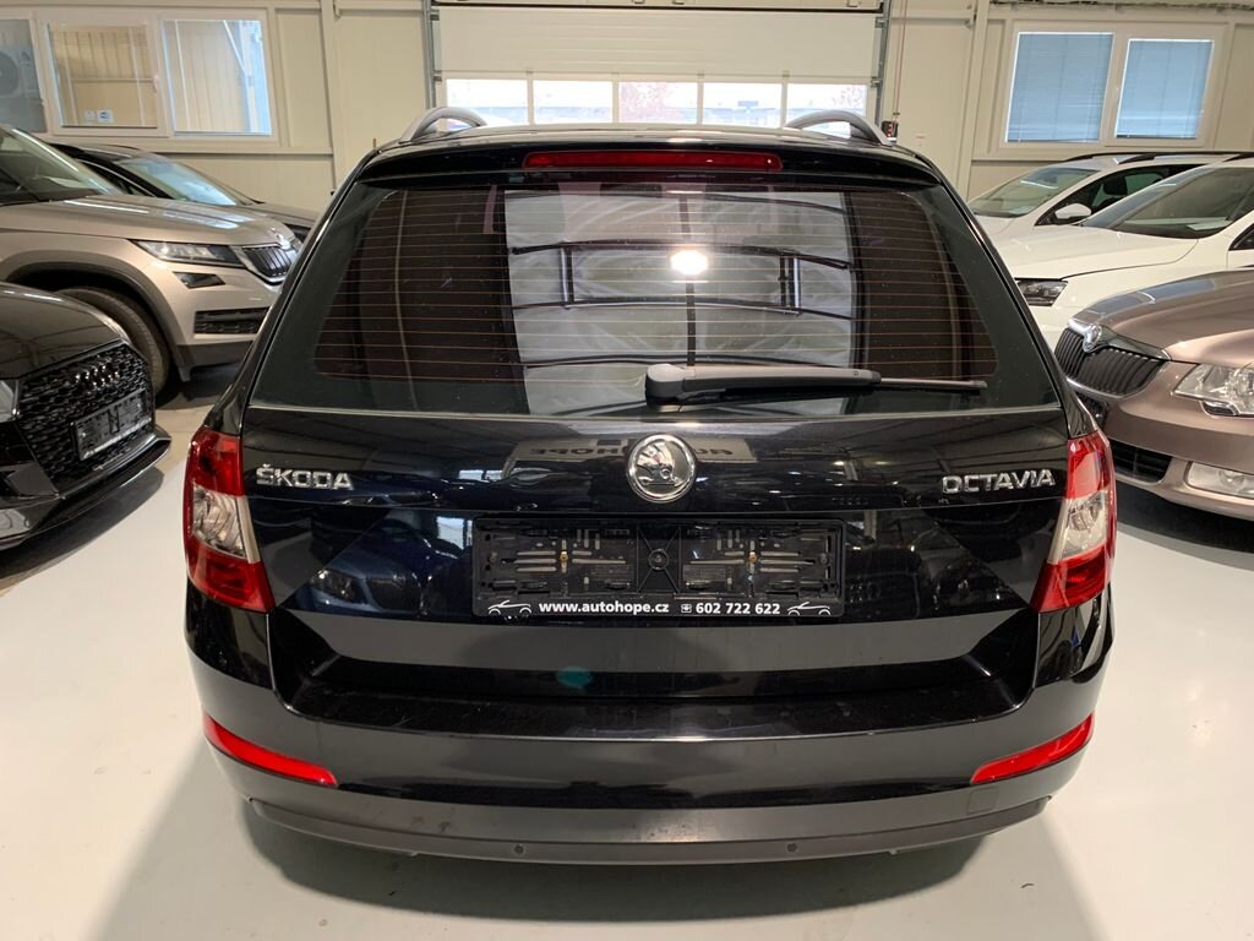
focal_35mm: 26
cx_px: 627
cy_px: 470
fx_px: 942
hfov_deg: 67.3
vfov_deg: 53.1
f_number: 1.8
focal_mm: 4.25
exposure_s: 1/53
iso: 400
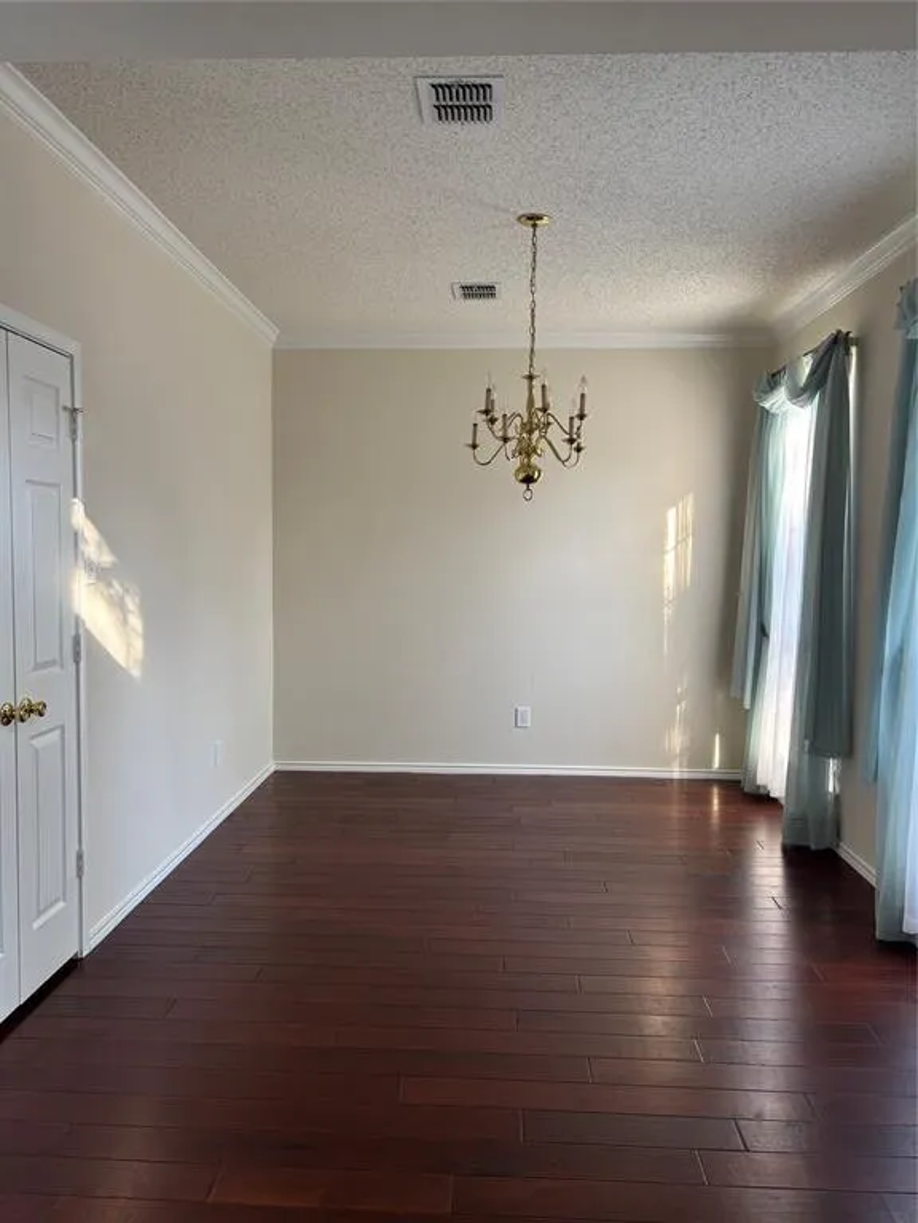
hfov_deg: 53.1
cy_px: 612
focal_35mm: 26
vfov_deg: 67.3
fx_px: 919
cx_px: 459
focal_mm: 5.96
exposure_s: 1/60
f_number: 1.6
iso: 80
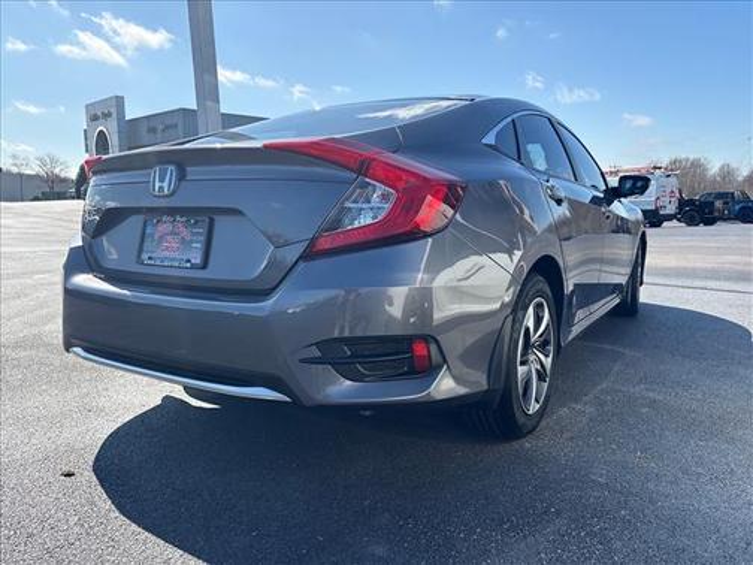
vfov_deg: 53.1
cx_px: 376
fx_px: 566
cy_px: 282
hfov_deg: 67.3
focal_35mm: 26
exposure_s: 1/2538
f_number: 1.6
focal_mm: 5.96
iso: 64
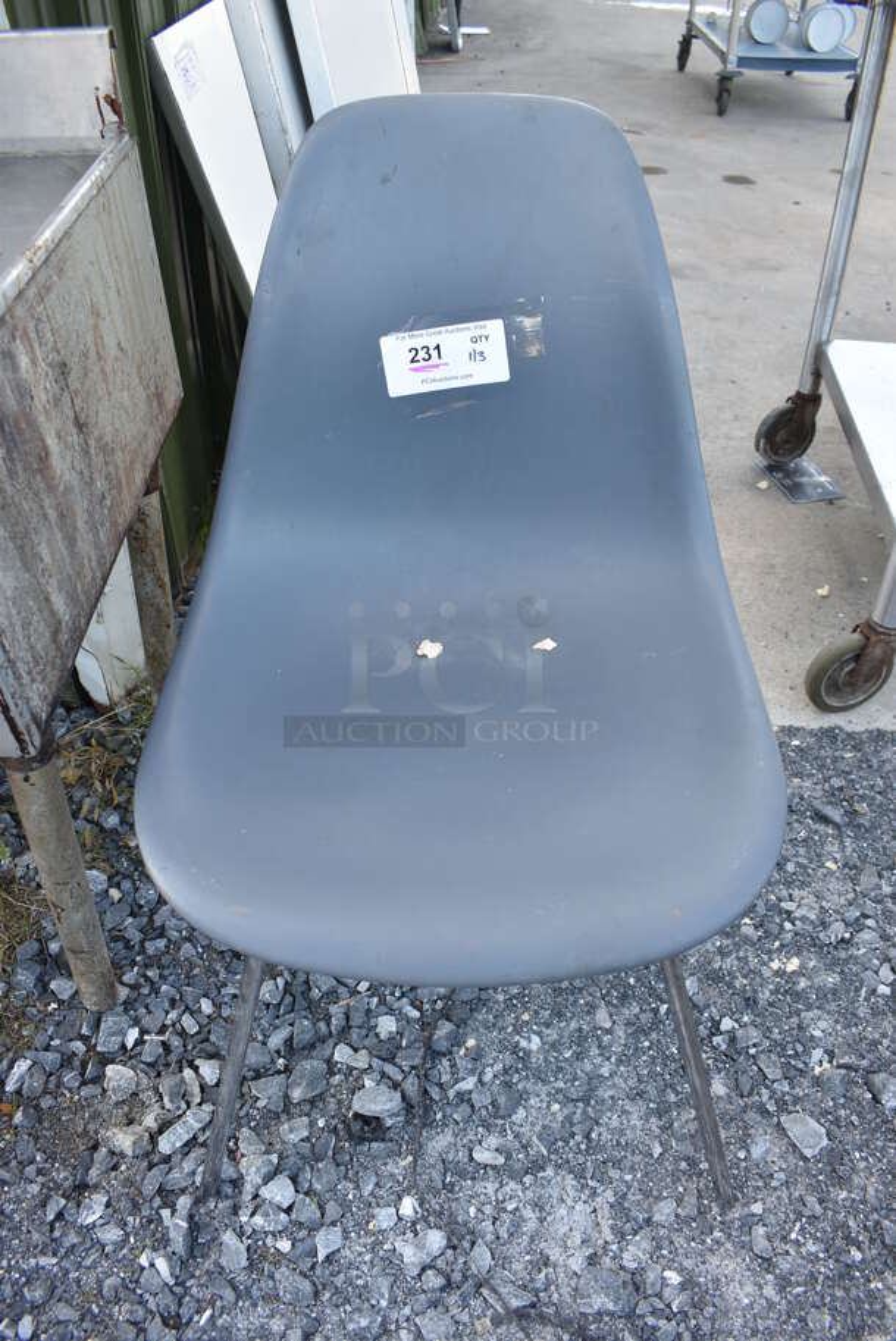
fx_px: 1006
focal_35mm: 27
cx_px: 448
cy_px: 670
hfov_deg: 48.0
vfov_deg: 67.3
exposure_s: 1/125
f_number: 5.6
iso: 360
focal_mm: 18
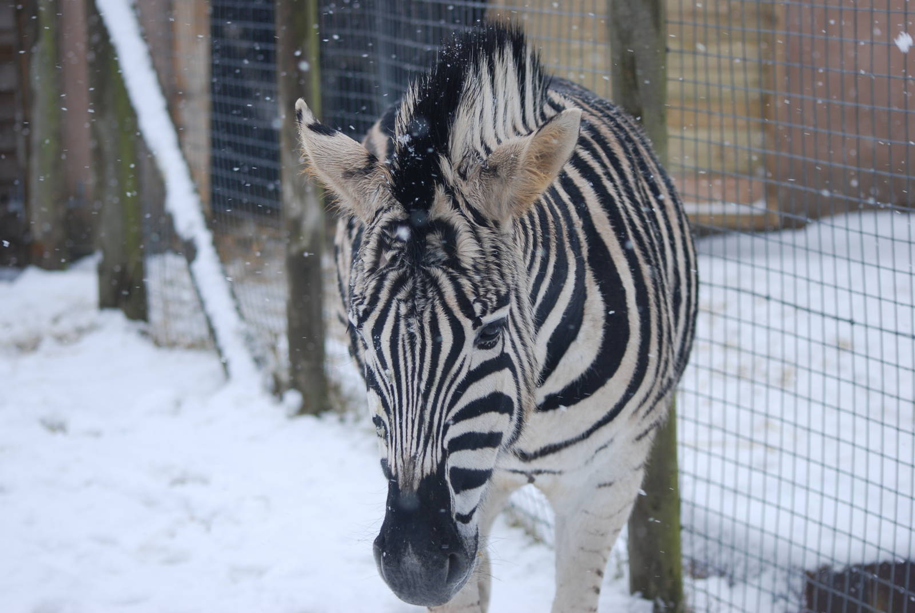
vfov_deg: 11.7
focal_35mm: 117
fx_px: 2977
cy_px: 306
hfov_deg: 17.5
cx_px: 458
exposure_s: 1/320
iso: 200
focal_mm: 78
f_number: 4.5
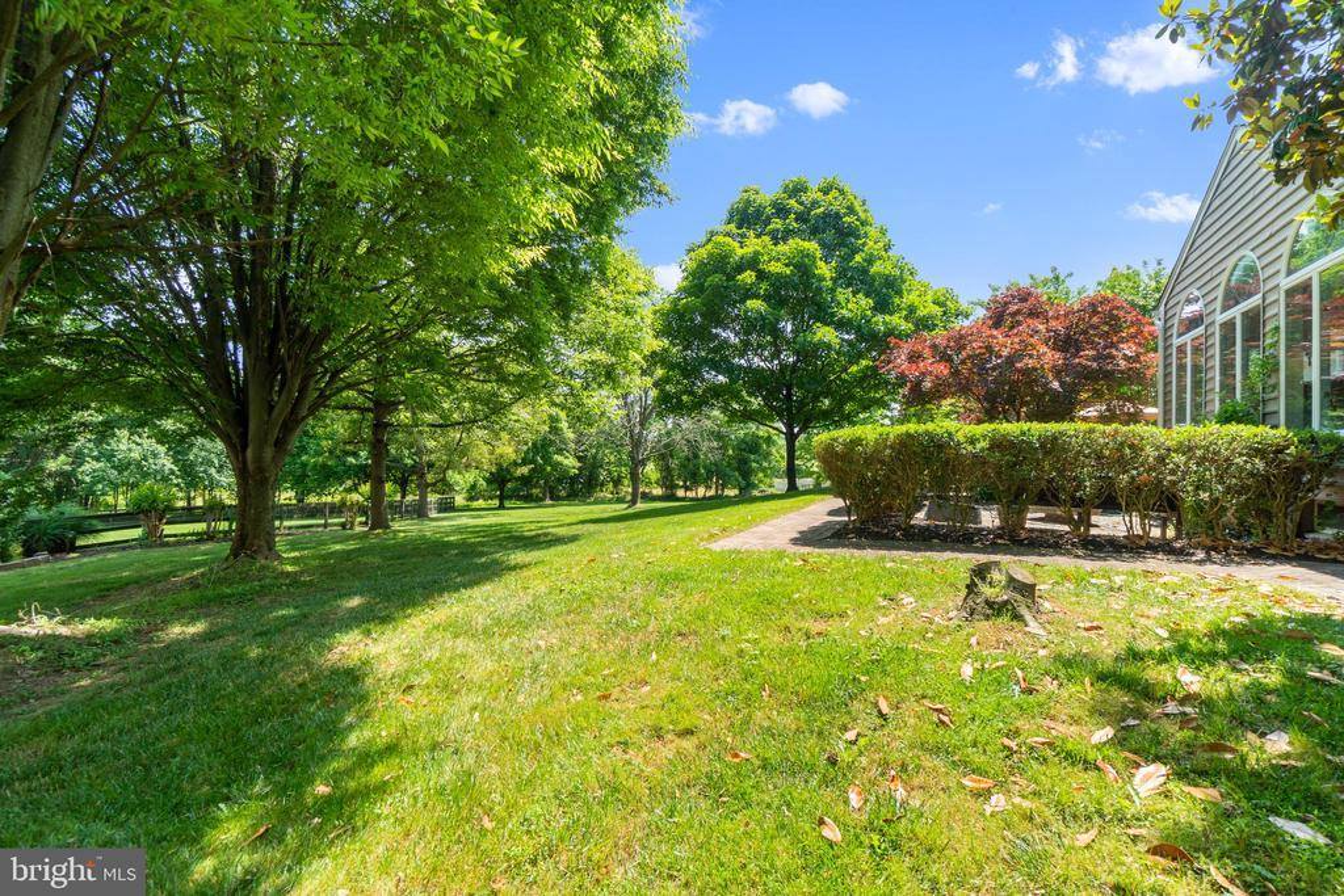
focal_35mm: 15
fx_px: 560
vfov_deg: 77.3
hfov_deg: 100.4
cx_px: 672
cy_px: 448
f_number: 7.1
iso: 160
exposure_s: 1/160
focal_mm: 10
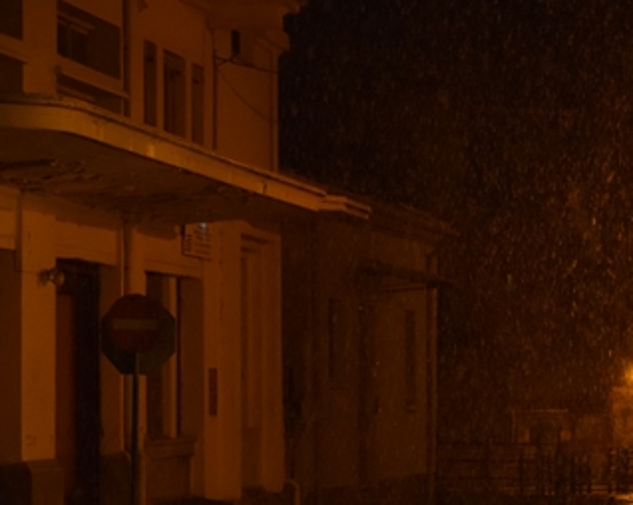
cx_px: 605
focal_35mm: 156
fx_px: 2920
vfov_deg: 9.9
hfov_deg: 12.3
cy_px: 327
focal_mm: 55
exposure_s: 1/60
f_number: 5.6
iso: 2500
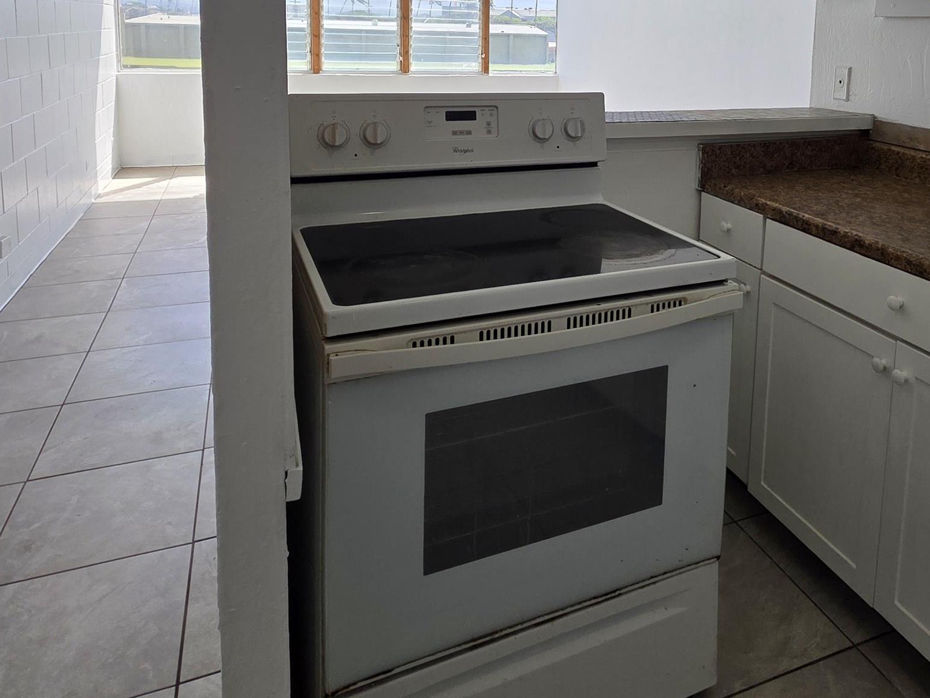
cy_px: 117
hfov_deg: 66.2
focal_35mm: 26
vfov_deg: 49.2
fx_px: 699
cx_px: 589
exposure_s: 1/545
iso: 40
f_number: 1.9
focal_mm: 2.2
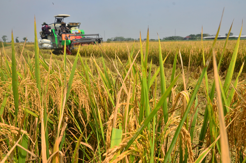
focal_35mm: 30
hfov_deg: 62.0
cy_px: 82
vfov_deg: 43.4
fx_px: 205
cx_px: 123
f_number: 9.5
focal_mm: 20
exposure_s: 1/350
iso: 200
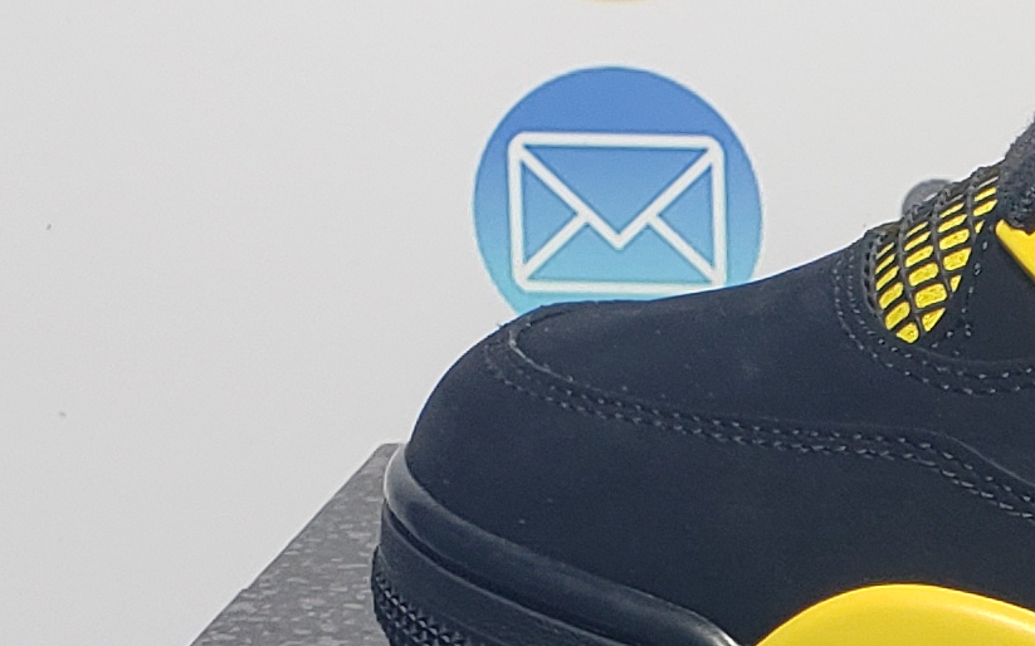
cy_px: 1039
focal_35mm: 135
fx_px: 3807
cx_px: 1512
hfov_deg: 14.5
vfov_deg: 9.4
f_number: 2.4
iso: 50
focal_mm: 4.3
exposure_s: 1/152
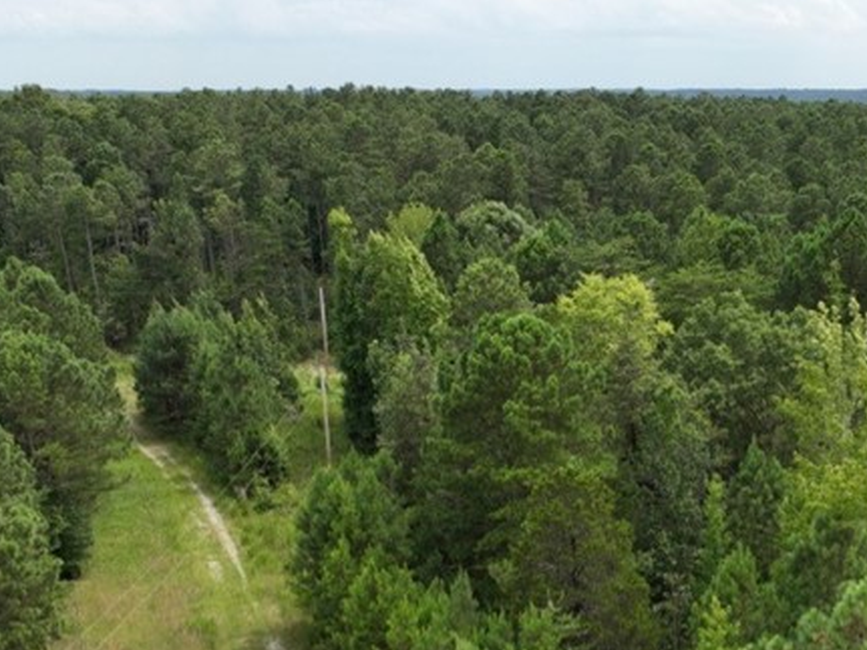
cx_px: 730
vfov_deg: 24.2
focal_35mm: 57
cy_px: 689
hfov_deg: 32.6
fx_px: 1427
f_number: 2.8
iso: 120
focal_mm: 12.29
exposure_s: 1/200
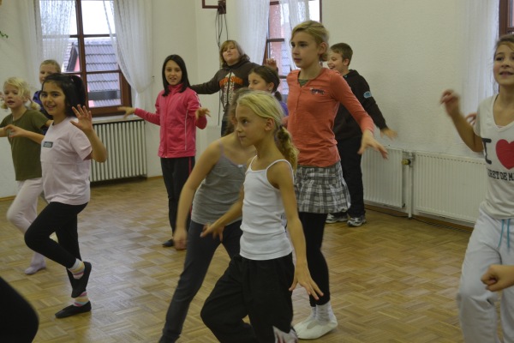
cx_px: 257
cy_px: 172
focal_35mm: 48
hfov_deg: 41.1
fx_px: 685
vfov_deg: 28.1
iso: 800
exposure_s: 1/60
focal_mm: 32
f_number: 4.8
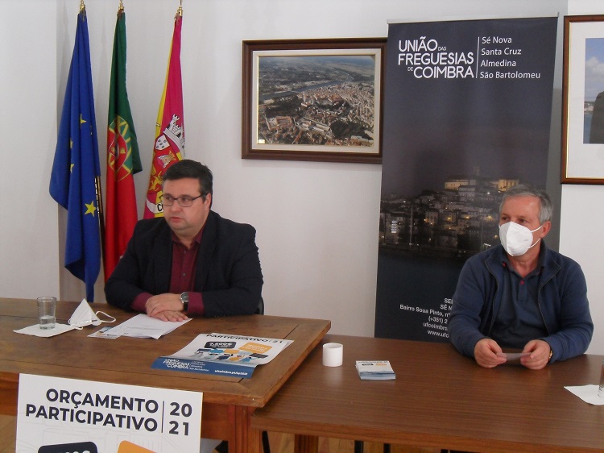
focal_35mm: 46
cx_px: 302
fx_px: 802
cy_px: 226
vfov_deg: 31.5
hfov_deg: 41.3
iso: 400
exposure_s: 1/30
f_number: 3.8
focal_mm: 8.2
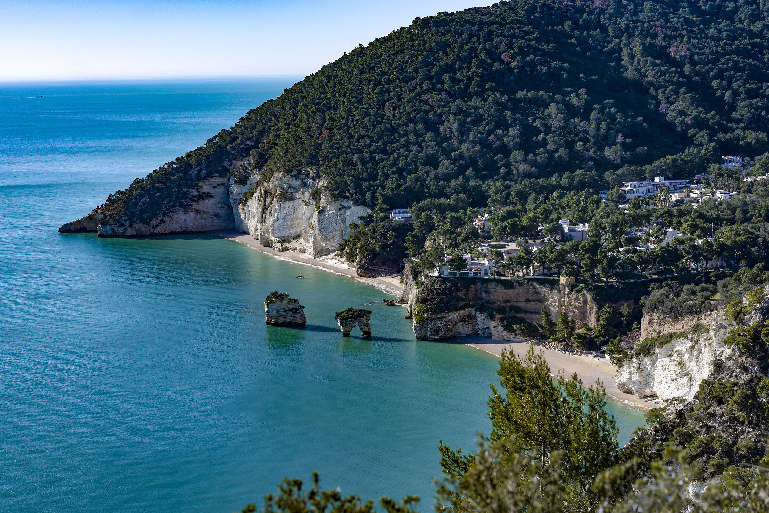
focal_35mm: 70
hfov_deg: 28.8
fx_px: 1495
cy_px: 256
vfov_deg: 19.5
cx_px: 384
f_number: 8
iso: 100
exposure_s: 1/640
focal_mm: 70
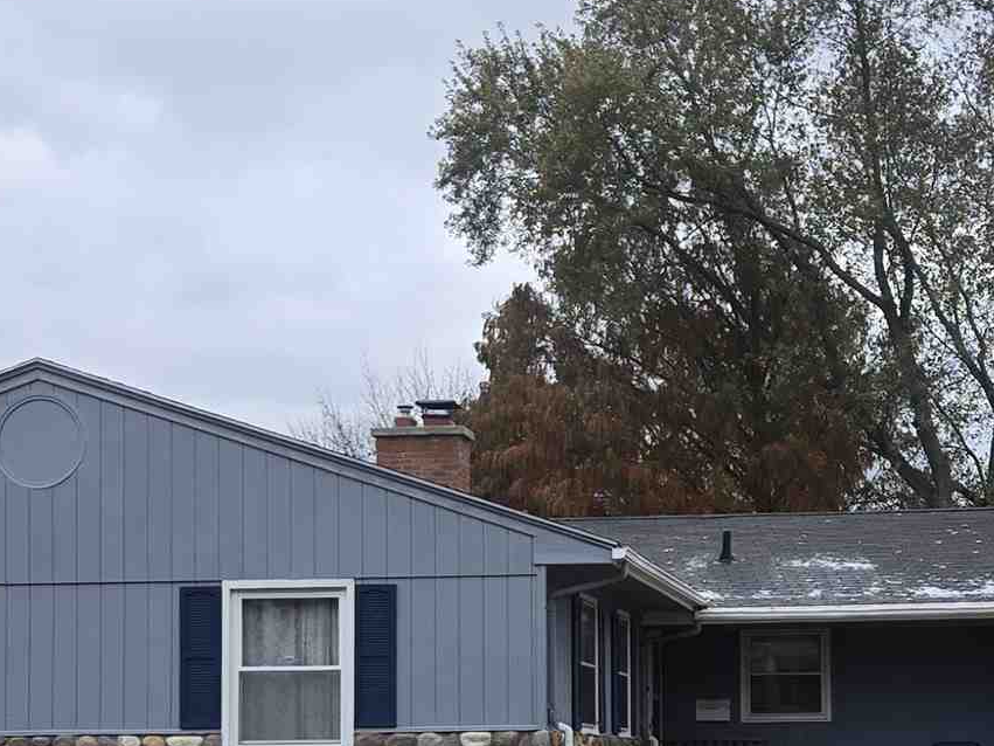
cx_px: 659
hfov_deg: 23.5
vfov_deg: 17.5
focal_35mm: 83
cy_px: 675
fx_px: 2383
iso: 25
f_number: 1.8
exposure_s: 1/394
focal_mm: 5.4
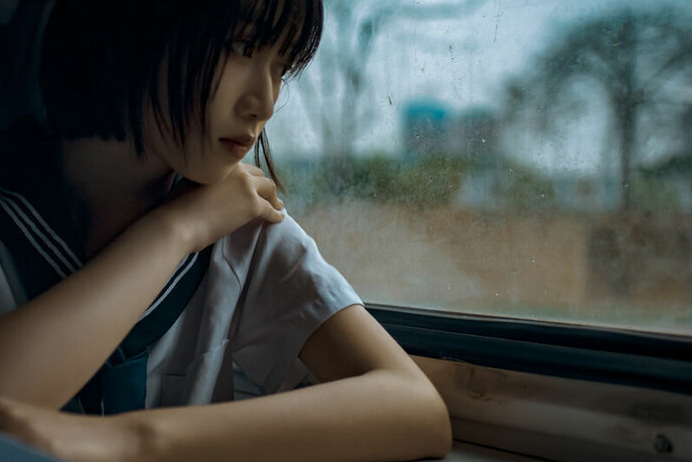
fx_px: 1019
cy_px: 206
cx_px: 215
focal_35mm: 53
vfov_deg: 25.5
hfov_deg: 37.0
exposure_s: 1/1250
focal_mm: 35
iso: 1250
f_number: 2
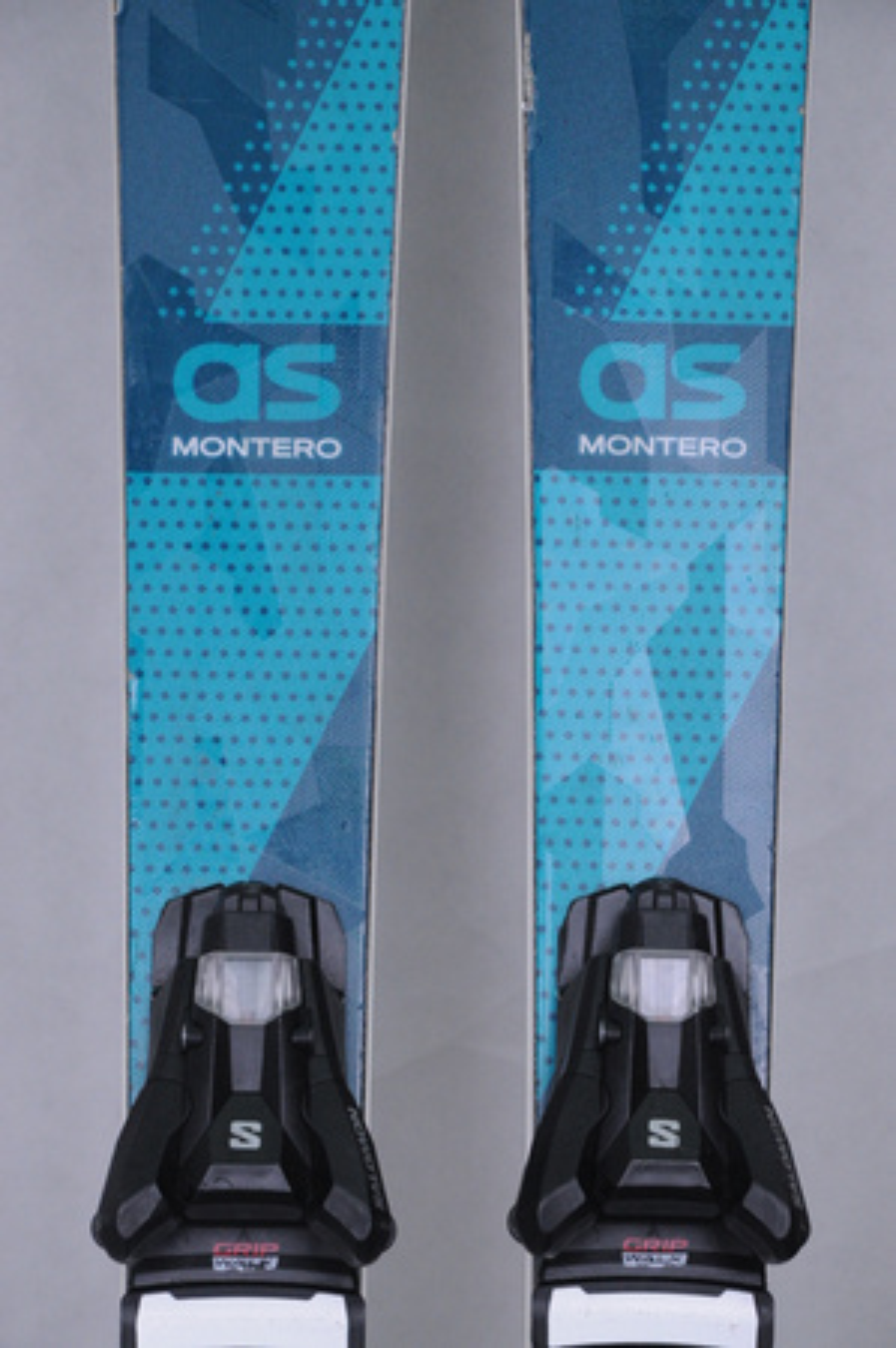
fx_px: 5164
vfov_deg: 14.9
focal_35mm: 138
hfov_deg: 9.9
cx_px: 448
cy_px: 674
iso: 1800
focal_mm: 92
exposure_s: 1/125
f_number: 8
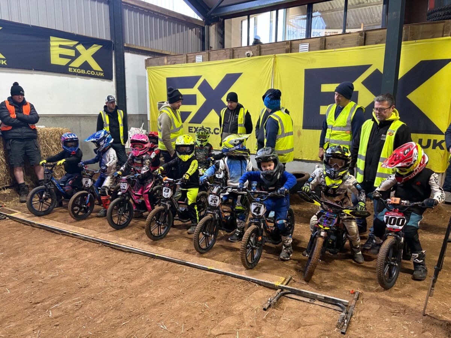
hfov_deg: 67.3
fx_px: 339
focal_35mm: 26
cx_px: 226
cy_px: 169
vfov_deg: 53.1
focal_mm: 5.96
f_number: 1.6
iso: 320
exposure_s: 1/60
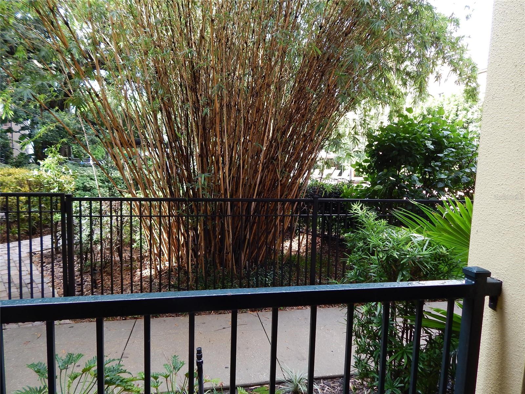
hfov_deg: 73.9
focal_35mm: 23
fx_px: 349
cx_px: 262
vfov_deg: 58.9
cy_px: 197
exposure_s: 1/100
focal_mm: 4
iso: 125
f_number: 3
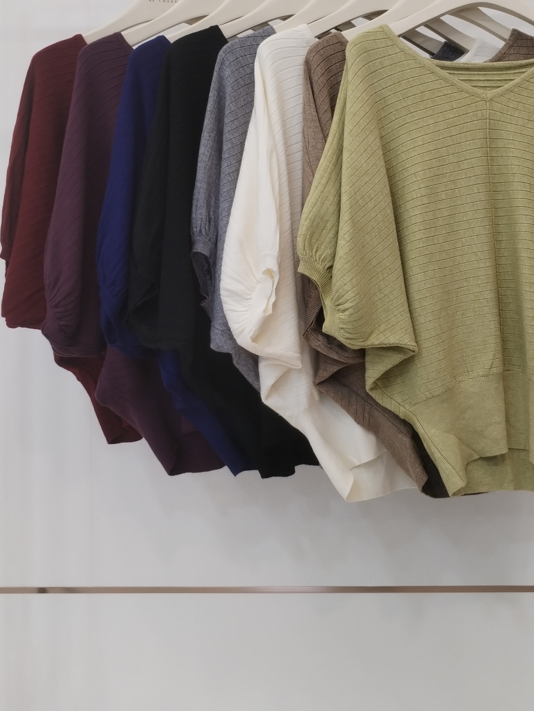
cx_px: 330
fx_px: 761
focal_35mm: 37
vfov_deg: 49.7
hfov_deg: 38.4
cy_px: 274
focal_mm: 4.75
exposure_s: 1/50
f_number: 1.8
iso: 237
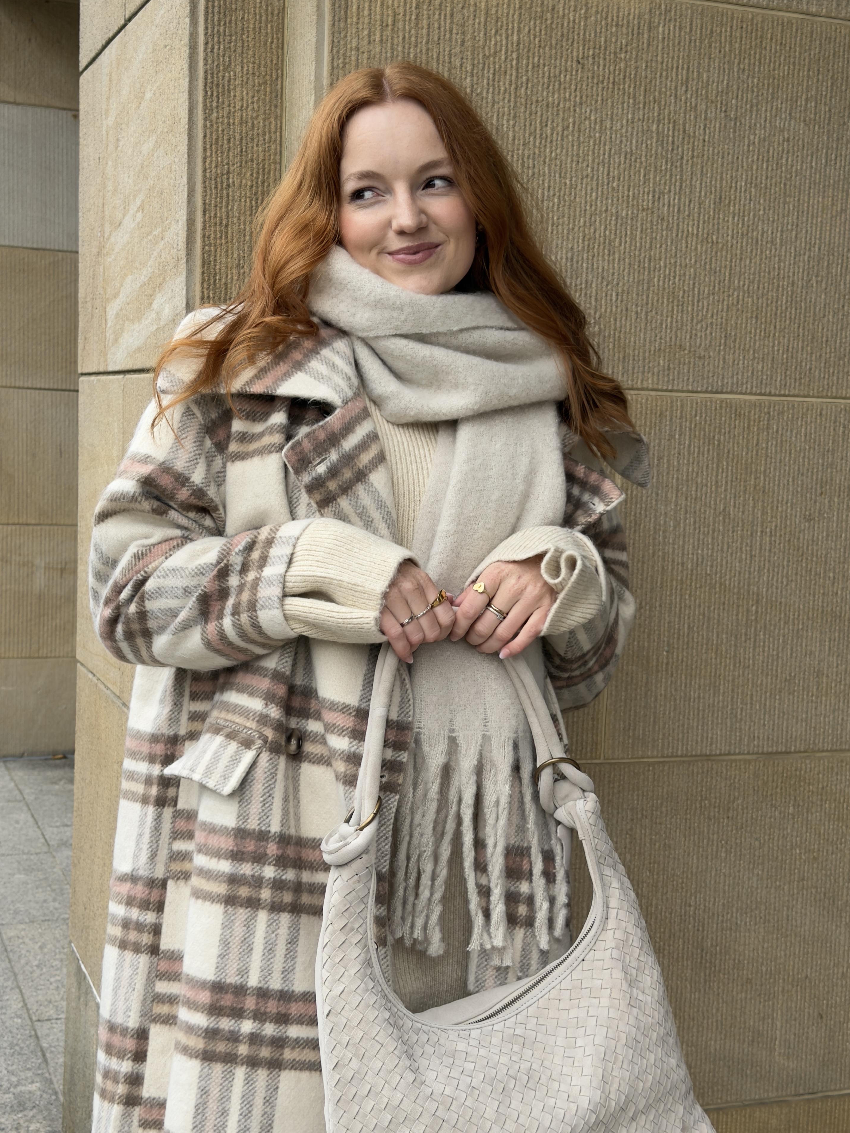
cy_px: 585
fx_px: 1670
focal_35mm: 51
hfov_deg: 28.6
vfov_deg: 37.5
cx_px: 436
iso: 64
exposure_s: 1/349
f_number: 1.78
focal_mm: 6.76
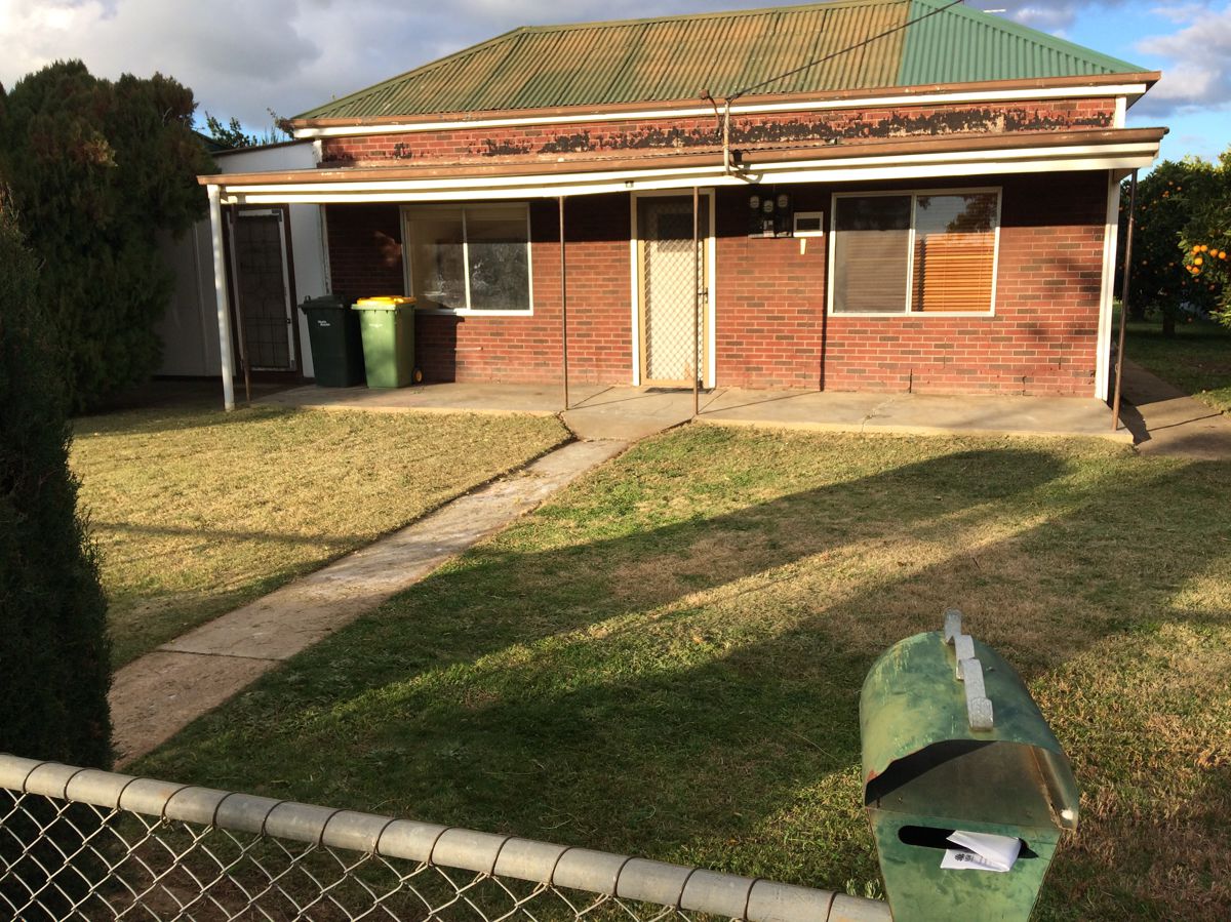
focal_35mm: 29
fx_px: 1031
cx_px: 616
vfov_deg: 48.2
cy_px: 461
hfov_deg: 61.7
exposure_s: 1/789
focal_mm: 4.15
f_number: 2.2
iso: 32
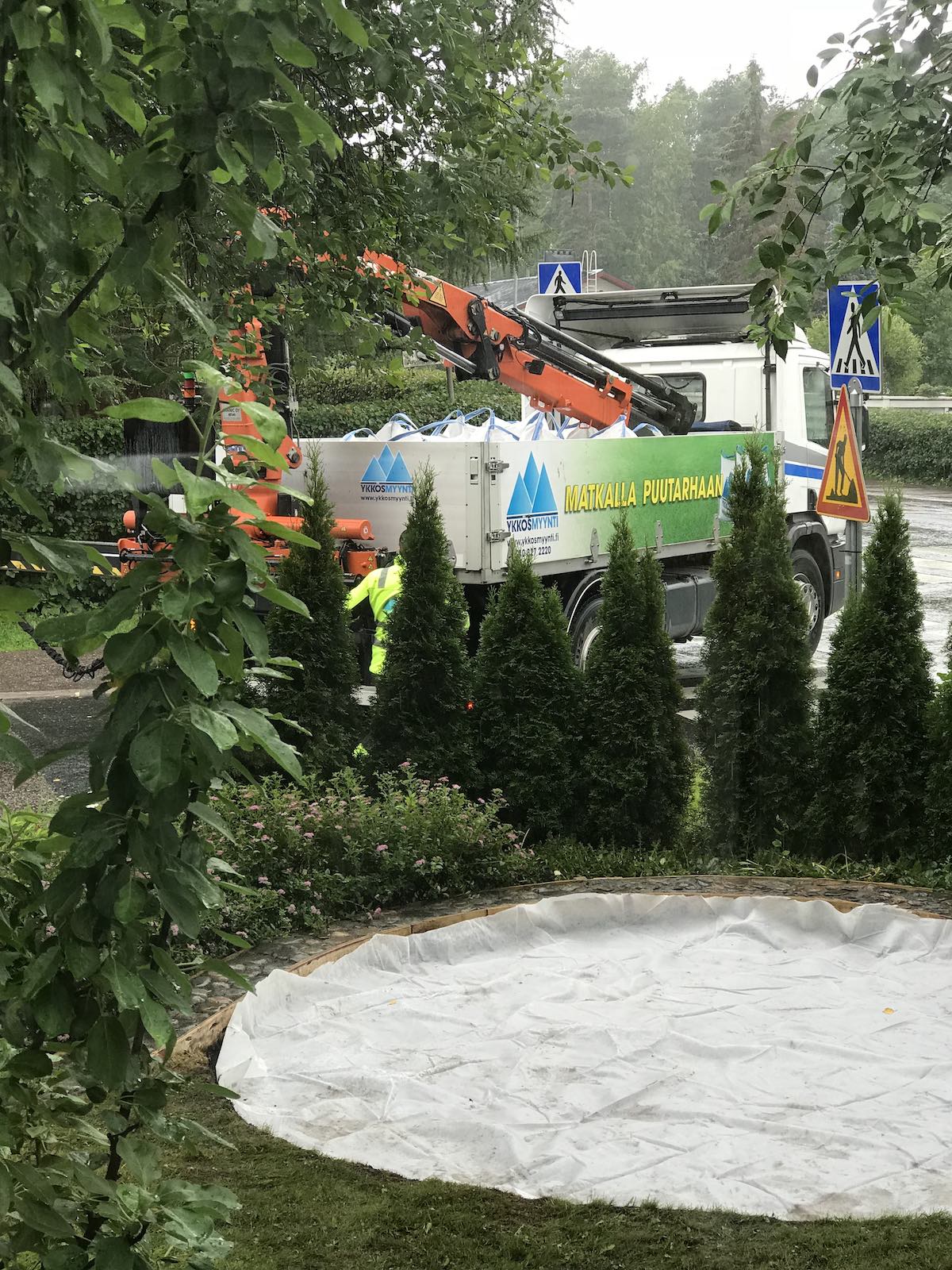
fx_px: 2090
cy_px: 635
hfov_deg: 25.7
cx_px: 476
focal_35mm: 57
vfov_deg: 33.8
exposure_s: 1/100
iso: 40
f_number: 2.8
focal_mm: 6.6
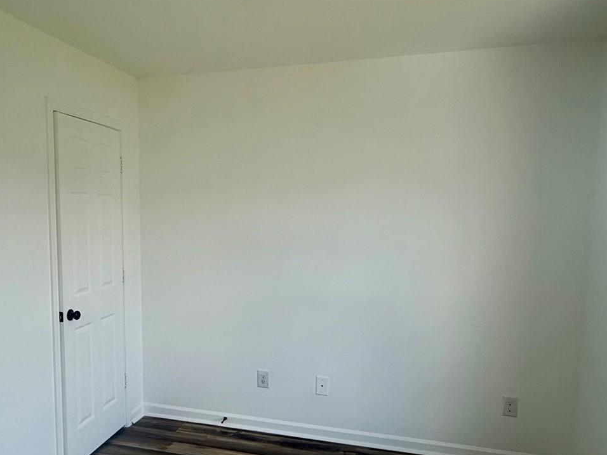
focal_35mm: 30
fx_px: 526
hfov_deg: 59.3
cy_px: 265
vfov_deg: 46.6
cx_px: 232
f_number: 2.2
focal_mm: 2.22
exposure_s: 1/120
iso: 64
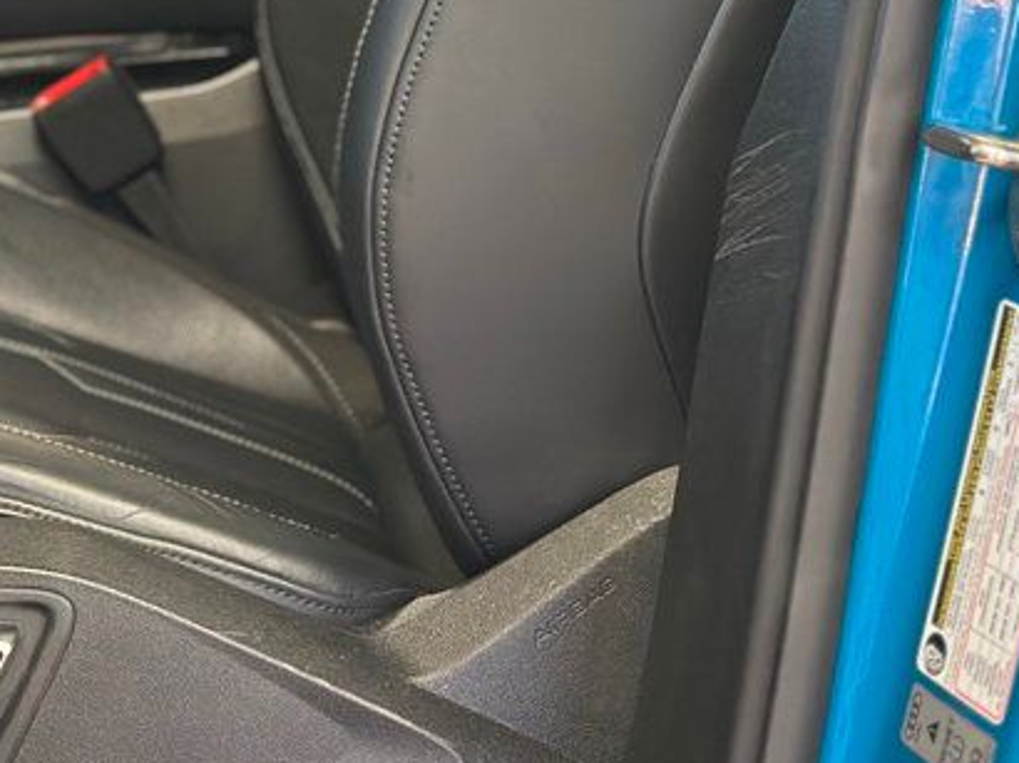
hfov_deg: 16.0
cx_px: -62
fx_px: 3530
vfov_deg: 12.0
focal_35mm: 120
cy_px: -176
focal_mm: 6.86
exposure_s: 1/60
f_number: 1.78
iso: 320
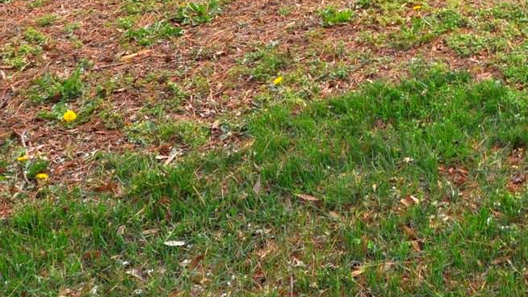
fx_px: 826
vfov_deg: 16.9
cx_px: 555
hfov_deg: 32.0
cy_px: -233
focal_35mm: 59
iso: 200
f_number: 9
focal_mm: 12
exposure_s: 1/320
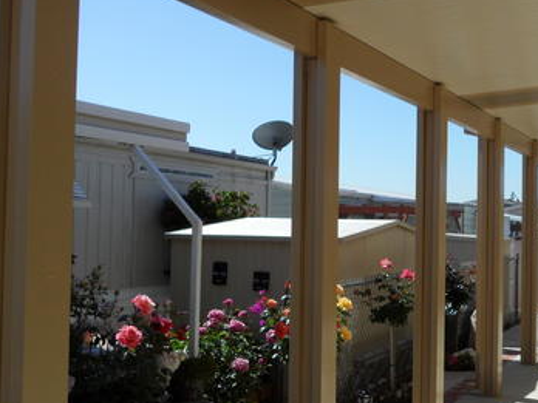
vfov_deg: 30.3
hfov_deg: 37.5
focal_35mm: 48
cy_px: 204
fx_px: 746
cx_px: 466
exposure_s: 1/750
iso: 80
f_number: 3.5
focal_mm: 4.9
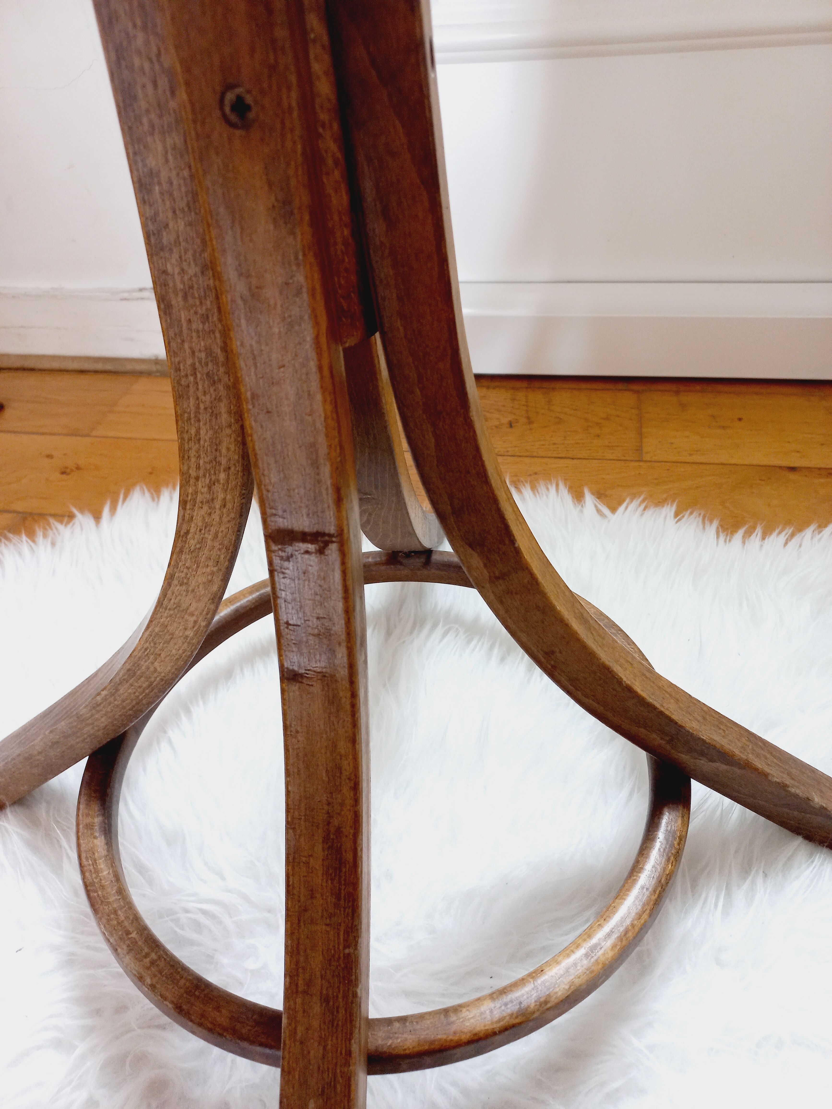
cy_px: 554
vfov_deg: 69.4
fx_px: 801
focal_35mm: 25
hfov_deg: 54.9
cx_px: 416
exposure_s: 1/33
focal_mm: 4.6
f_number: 1.8
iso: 160
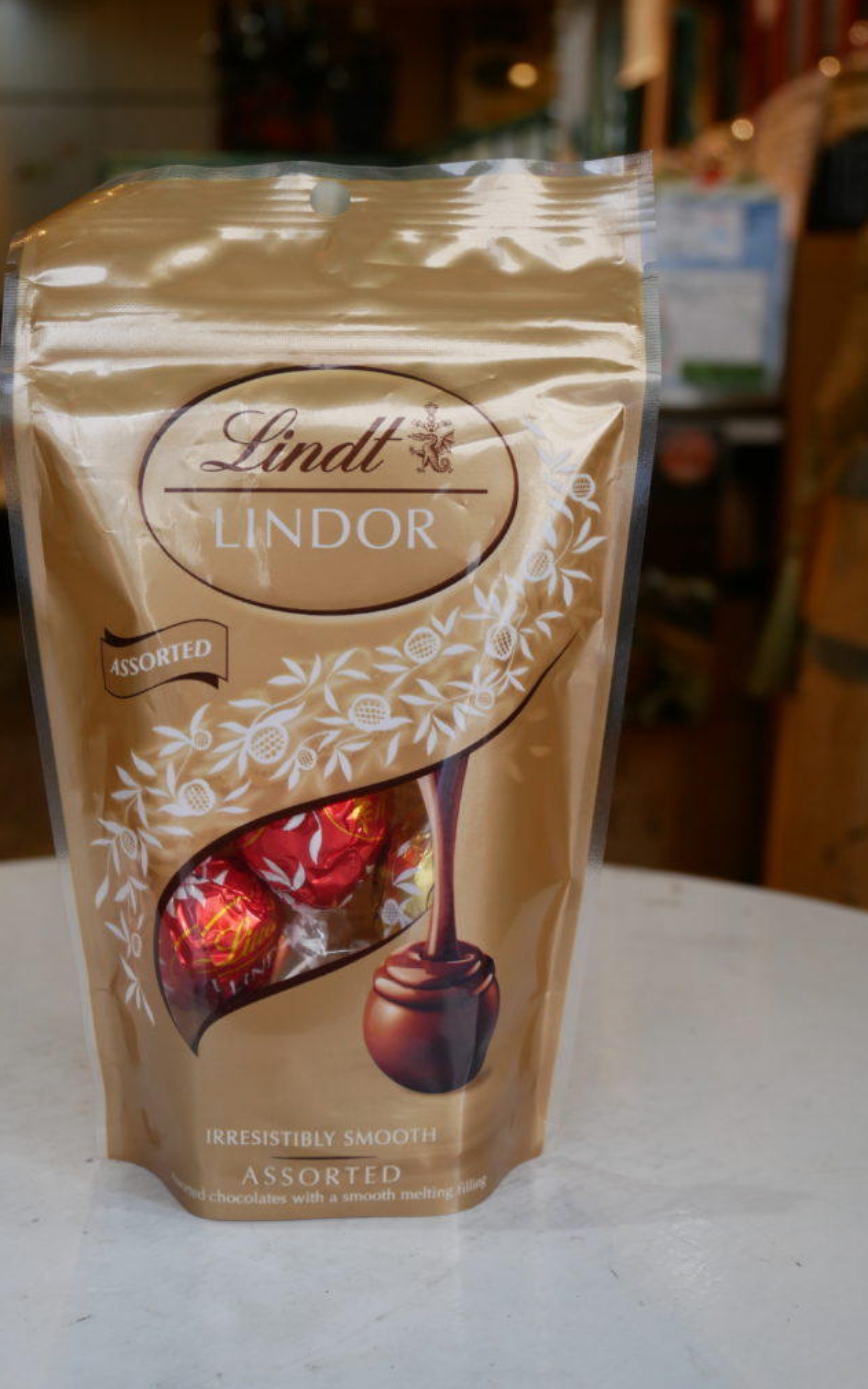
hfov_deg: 29.8
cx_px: 346
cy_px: 696
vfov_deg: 46.2
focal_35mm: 43
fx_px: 1628
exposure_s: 1/60
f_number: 4.6
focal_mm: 20
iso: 320
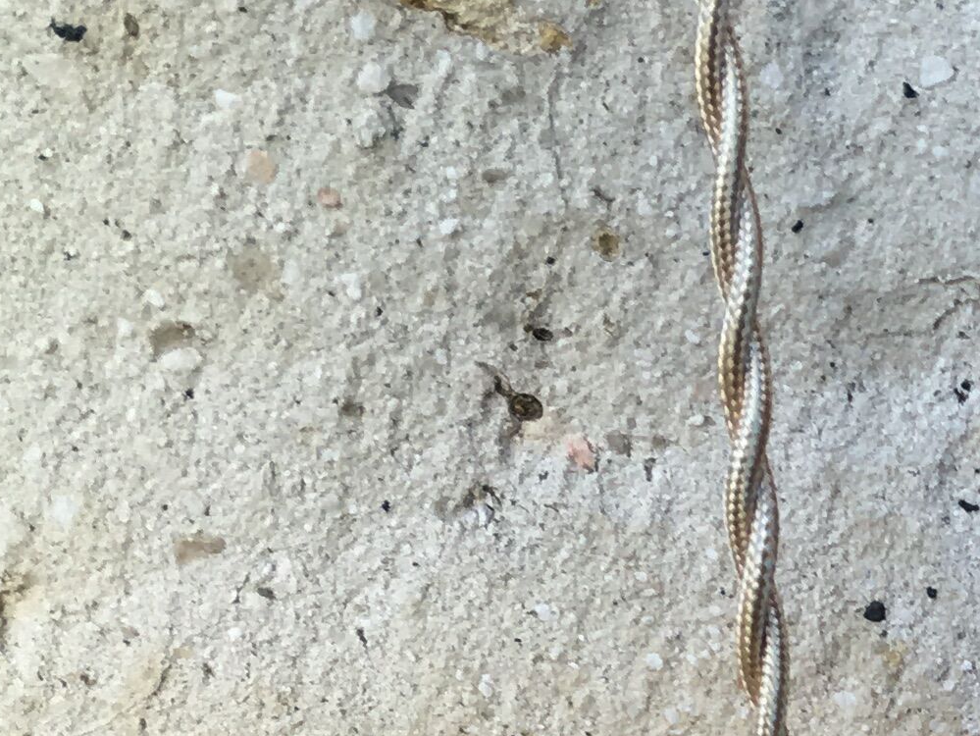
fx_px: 3314
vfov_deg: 11.6
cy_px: 1389
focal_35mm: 117
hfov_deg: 15.1
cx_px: 1640
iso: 32
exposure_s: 1/100
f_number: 2.2
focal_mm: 4.15
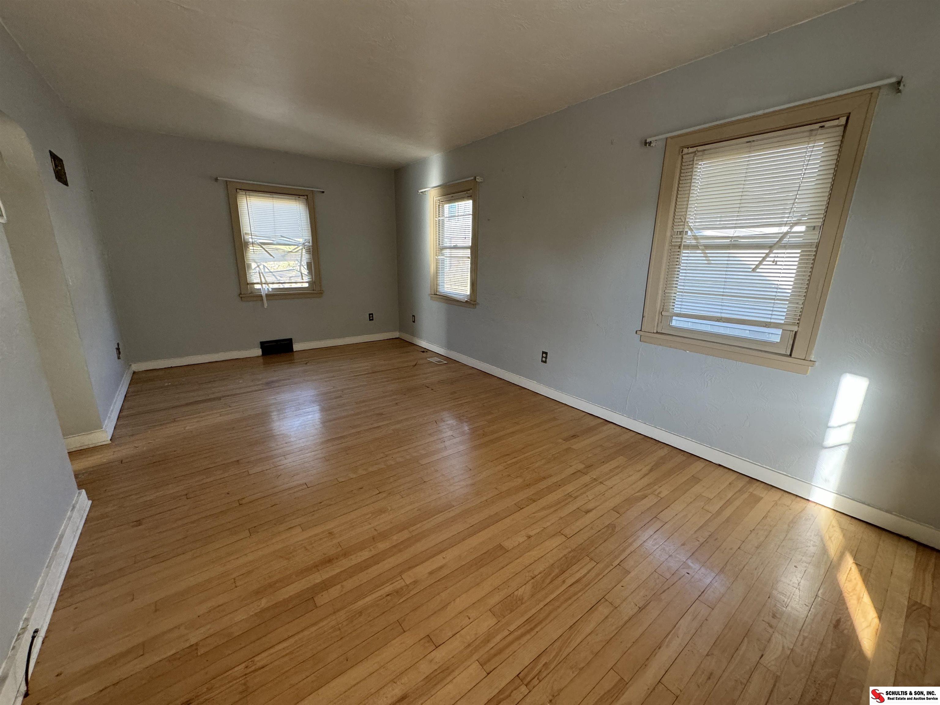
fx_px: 380
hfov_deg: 102.1
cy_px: 352
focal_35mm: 14
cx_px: 470
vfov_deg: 85.7
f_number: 2.2
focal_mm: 2.22
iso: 250
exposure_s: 1/99
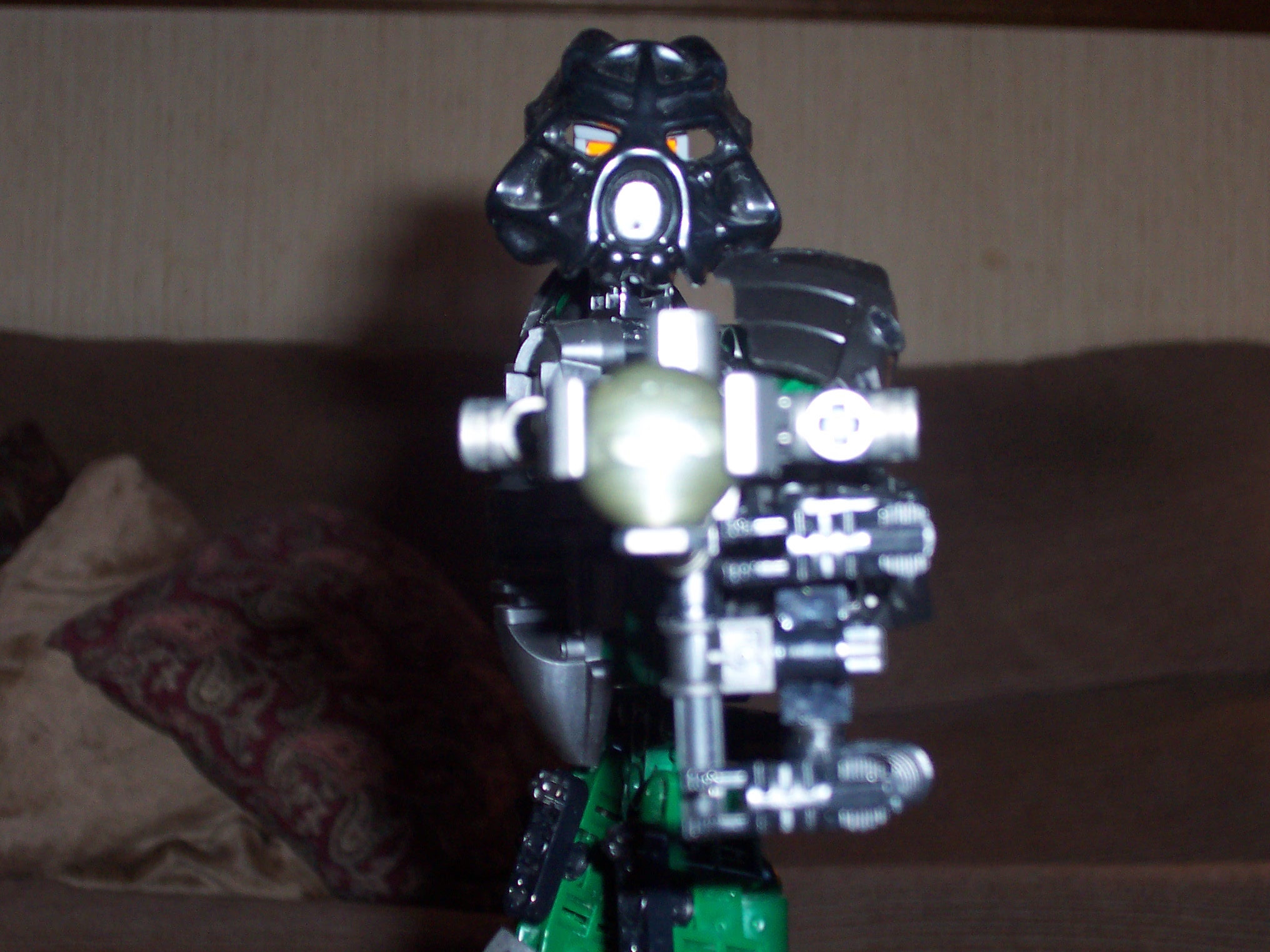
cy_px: 476
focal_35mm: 71
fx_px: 2605
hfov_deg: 27.4
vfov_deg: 20.7
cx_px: 635
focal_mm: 10.8
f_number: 4
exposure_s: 1/90
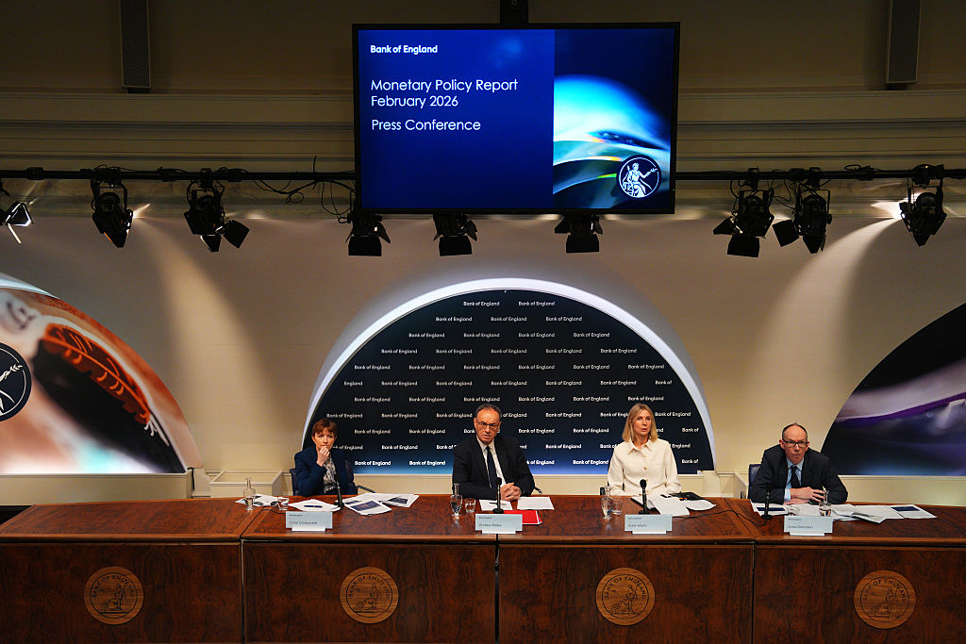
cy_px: 322
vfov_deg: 35.1
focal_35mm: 38
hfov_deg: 50.7
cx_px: 483
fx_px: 1020
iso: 2500
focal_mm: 38
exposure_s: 1/500
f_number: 2.8
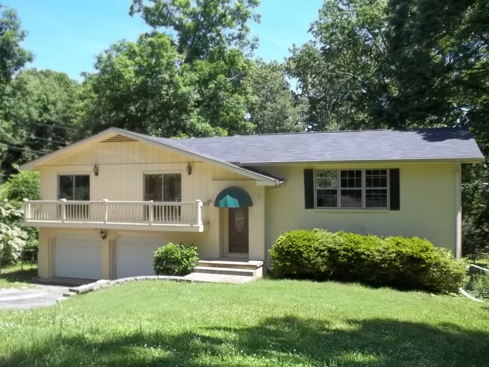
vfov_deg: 42.9
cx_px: 244
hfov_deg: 55.4
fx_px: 466
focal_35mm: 33
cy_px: 184
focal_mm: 5.9
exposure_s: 1/320
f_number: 3.3
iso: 64
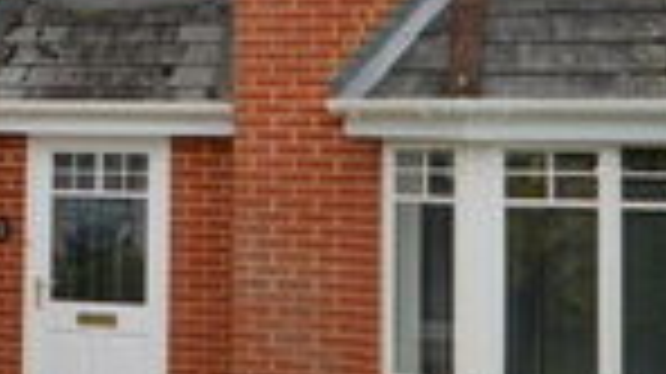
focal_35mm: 74
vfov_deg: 16.2
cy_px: 79
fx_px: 1306
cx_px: -76
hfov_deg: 26.3
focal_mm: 10
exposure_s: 1/250
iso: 100
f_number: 4
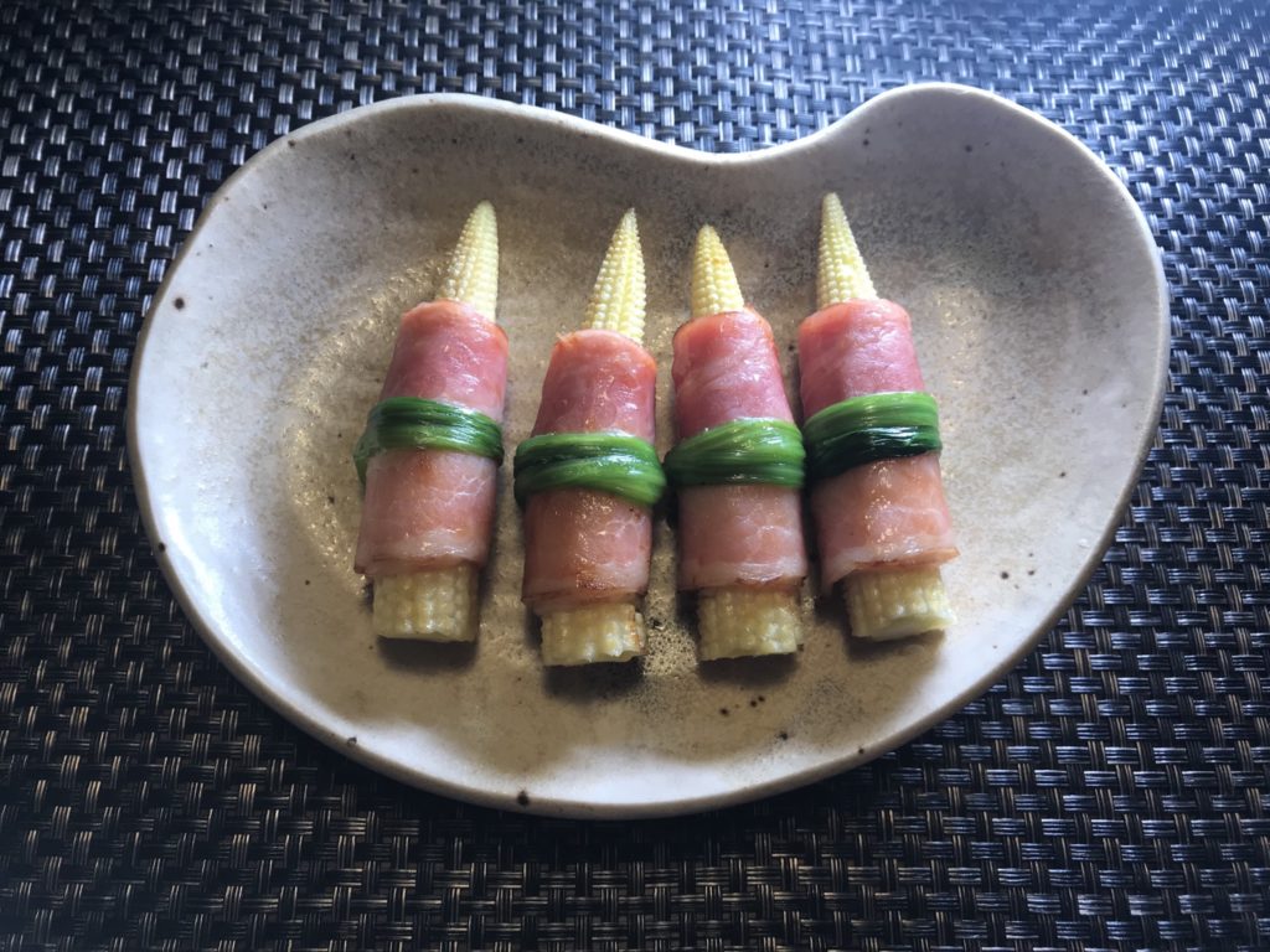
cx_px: 635
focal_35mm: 28
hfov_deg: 63.4
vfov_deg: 49.7
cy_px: 476
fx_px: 1027
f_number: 1.8
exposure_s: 1/100
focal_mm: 3.99
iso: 32
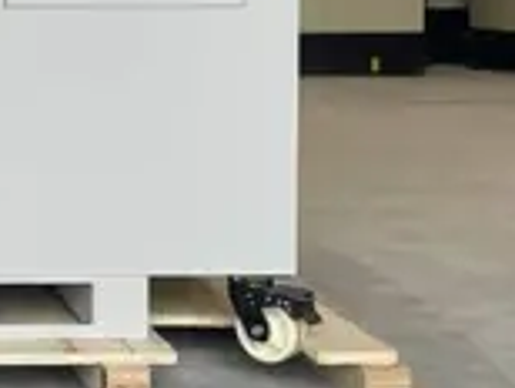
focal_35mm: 81
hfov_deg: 22.0
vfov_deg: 17.9
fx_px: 1207
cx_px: -124
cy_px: 13
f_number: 1.6
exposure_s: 1/100
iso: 50
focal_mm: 4.2
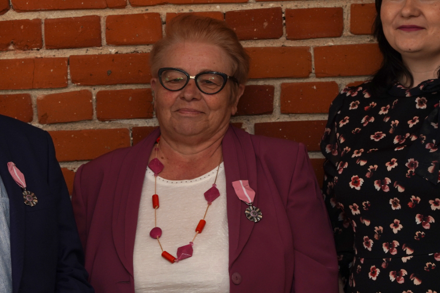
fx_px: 2090
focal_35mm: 171
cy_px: 187
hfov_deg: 12.0
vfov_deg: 8.0
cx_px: 87
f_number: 7.1
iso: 400
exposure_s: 1/100
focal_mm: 105
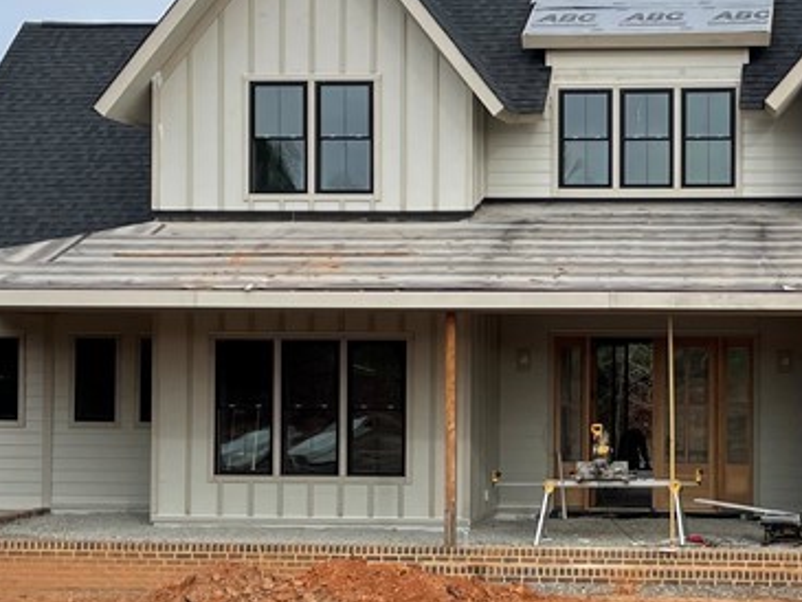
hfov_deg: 26.0
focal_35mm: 73
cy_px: 343
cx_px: 683
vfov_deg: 20.2
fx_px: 1692
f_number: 1.6
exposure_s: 1/2053
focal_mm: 4.2
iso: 32
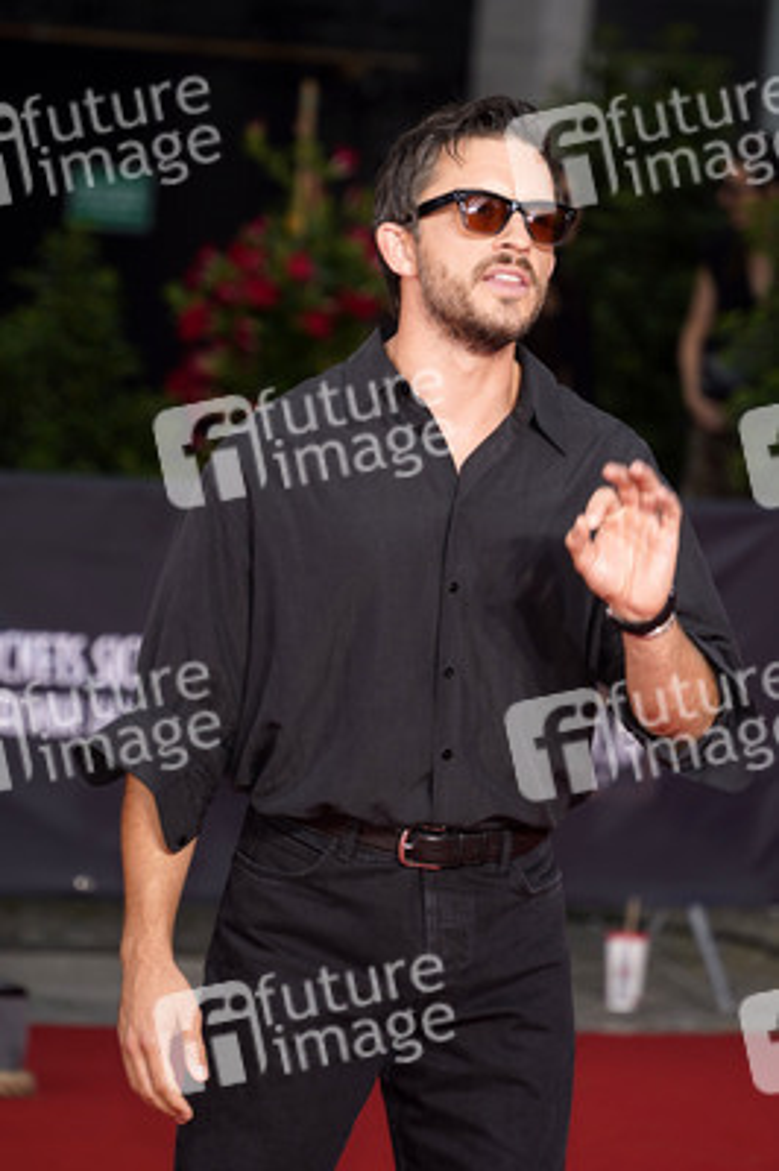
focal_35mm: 200
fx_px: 6502
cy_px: 586
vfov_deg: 10.3
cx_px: 390
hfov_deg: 6.9
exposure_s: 1/160
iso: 200
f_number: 5.6
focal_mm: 200
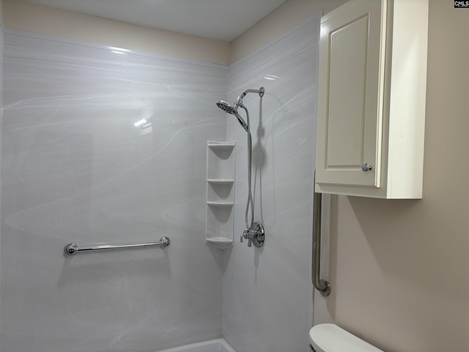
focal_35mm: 26
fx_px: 352
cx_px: 234
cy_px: 176
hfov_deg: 67.3
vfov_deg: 53.1
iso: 50
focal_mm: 5.96
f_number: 1.6
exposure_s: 1/120
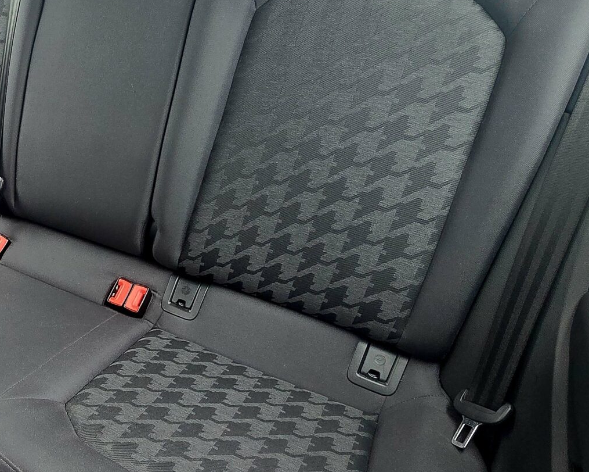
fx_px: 558
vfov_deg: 45.8
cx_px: 1
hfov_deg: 46.6
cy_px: 245
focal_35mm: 32
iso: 80
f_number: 2.2
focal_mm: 2.2
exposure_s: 1/50.3
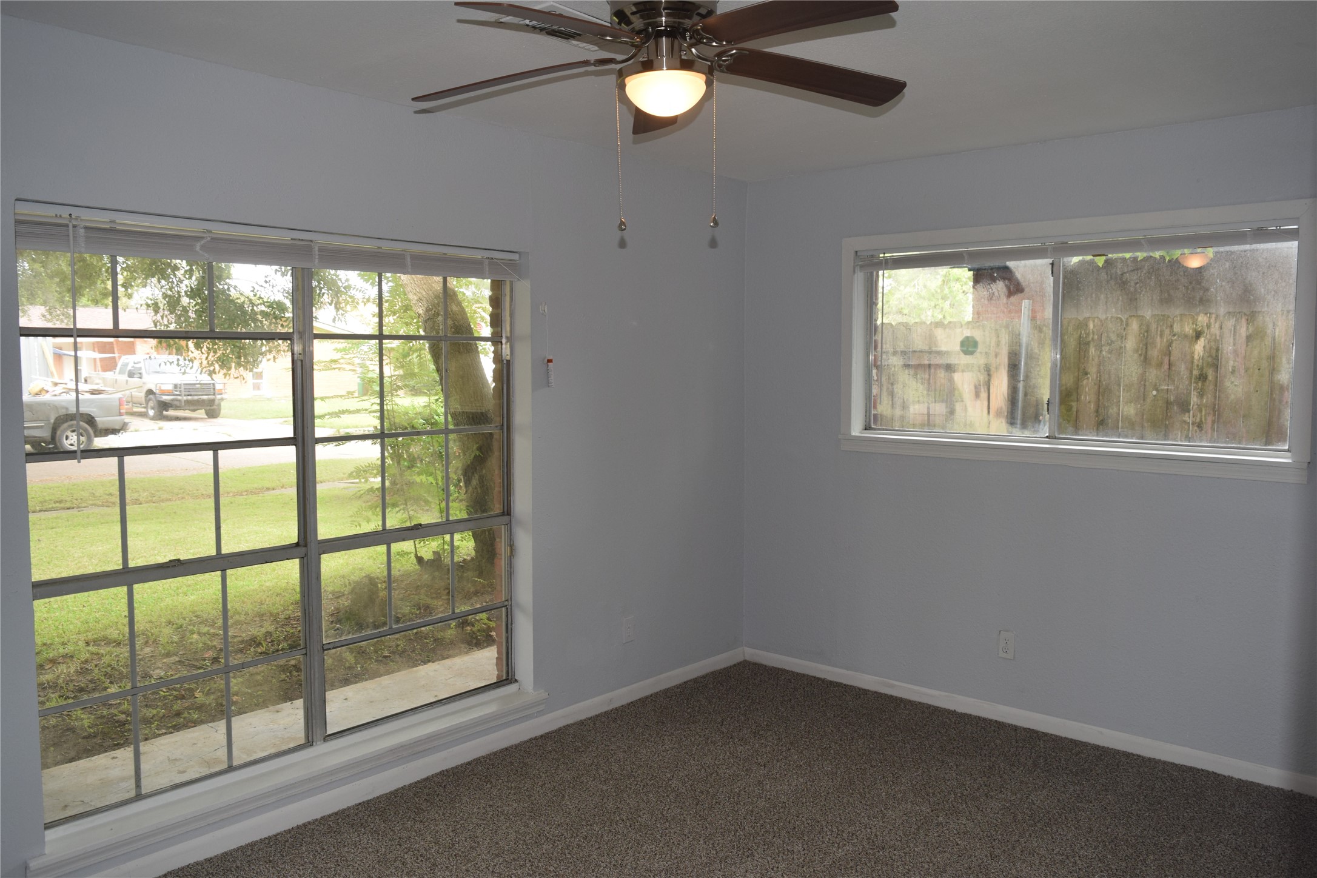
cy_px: 439
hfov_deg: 67.4
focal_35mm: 27
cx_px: 658
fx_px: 988
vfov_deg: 47.9
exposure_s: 1/125
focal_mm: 18
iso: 360
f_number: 5.6
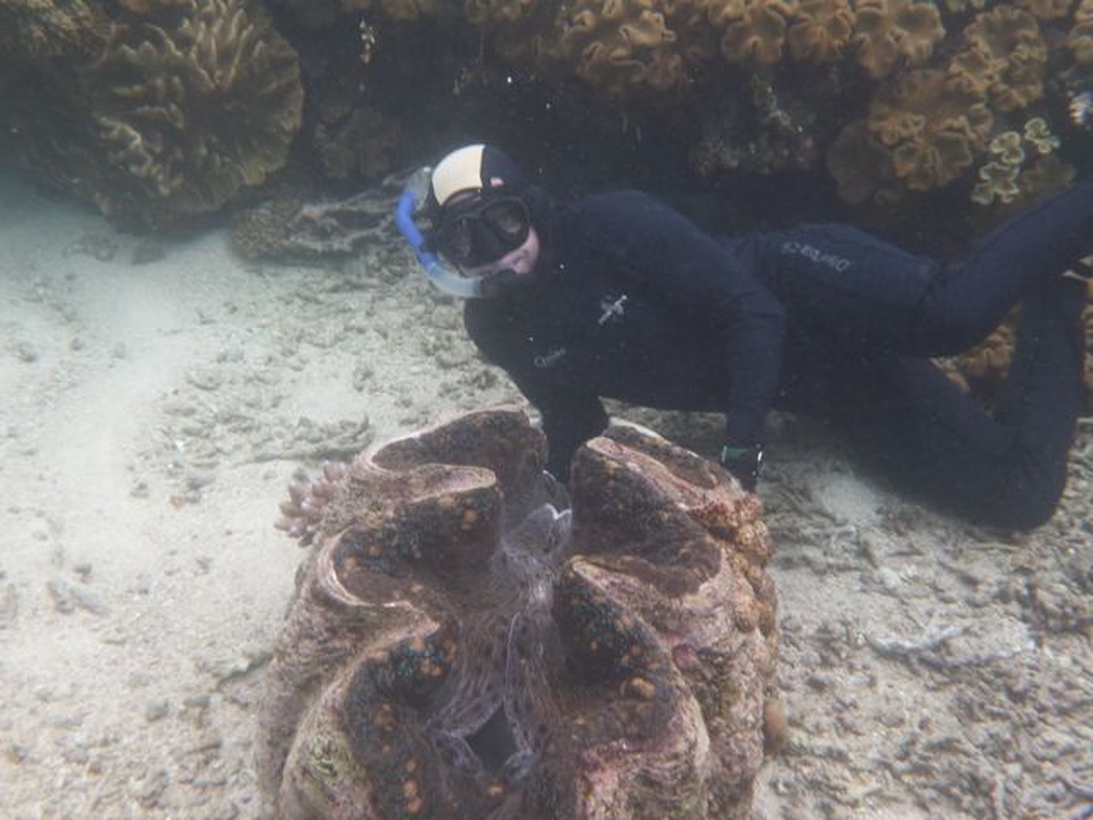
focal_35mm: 41
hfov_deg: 45.8
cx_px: 546
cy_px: 410
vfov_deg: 35.1
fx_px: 1295
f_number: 4.2
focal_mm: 7.4
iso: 100
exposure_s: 1/125
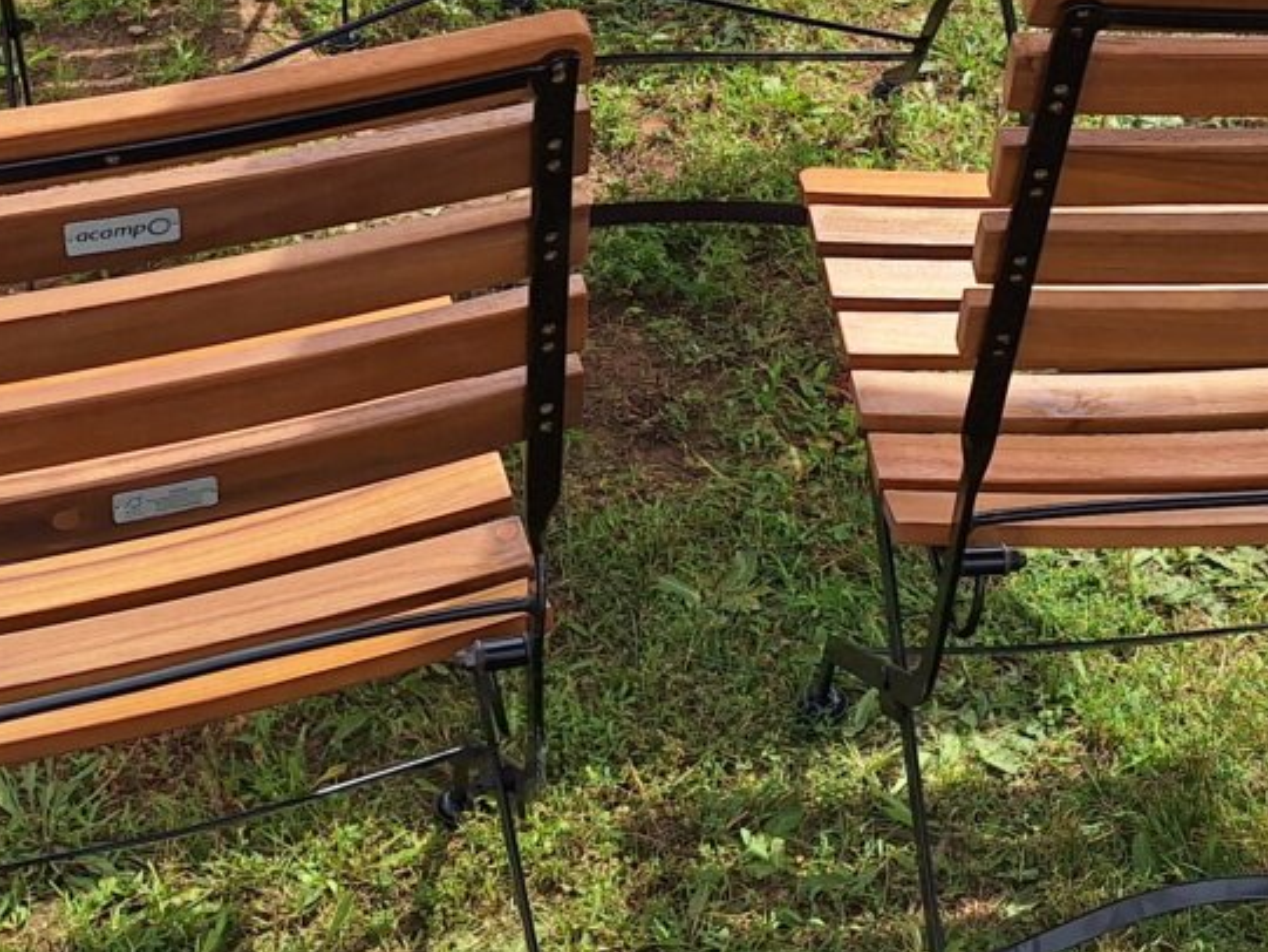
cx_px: 600
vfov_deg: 20.2
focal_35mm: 68
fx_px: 2491
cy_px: -216
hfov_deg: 28.5
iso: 40
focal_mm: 5.54
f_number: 1.8
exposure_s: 1/2481
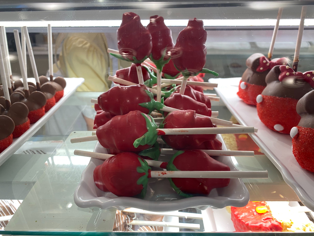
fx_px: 236
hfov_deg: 67.3
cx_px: 157
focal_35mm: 26
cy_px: 118
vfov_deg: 53.1
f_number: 1.8
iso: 80
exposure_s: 1/60
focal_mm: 4.25
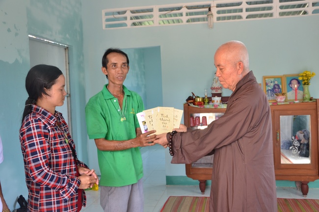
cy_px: 106
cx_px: 160
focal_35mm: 36
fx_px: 318
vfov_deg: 36.7
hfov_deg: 53.2
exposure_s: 1/125
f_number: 5.6
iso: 1000
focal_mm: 24
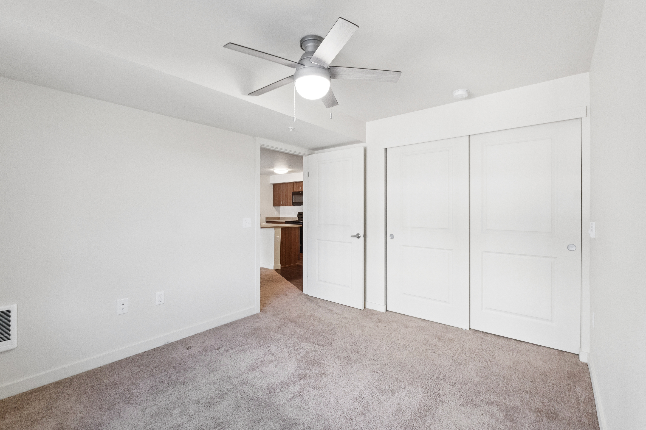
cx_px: 315
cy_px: 208
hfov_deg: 96.7
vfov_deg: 73.7
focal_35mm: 16
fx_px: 287
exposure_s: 1/30
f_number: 8
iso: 1000
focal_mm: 10
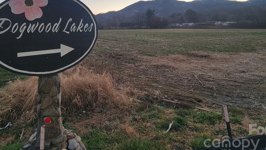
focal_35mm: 21
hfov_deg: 83.4
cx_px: 115
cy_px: 12
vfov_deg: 47.5
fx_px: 148
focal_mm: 2.2
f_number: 2.2
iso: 50
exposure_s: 1/60
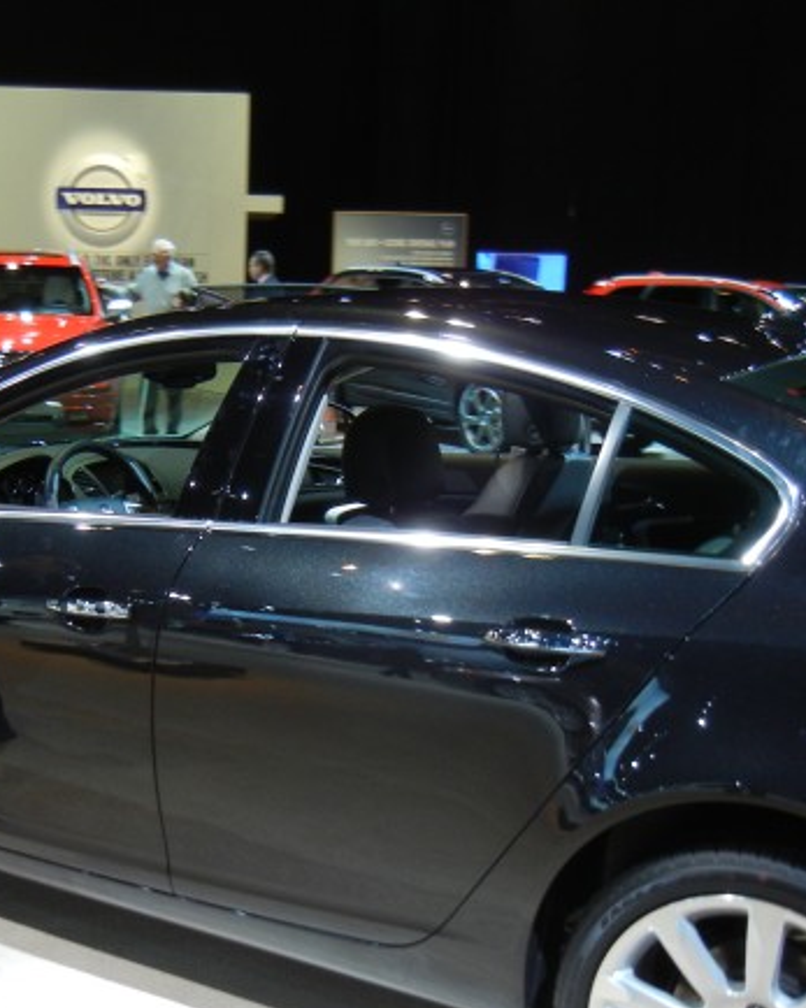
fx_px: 1611
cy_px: 597
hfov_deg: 27.8
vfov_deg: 34.7
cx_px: 230
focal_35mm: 54
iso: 192
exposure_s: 1/52
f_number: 3.5
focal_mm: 5.4
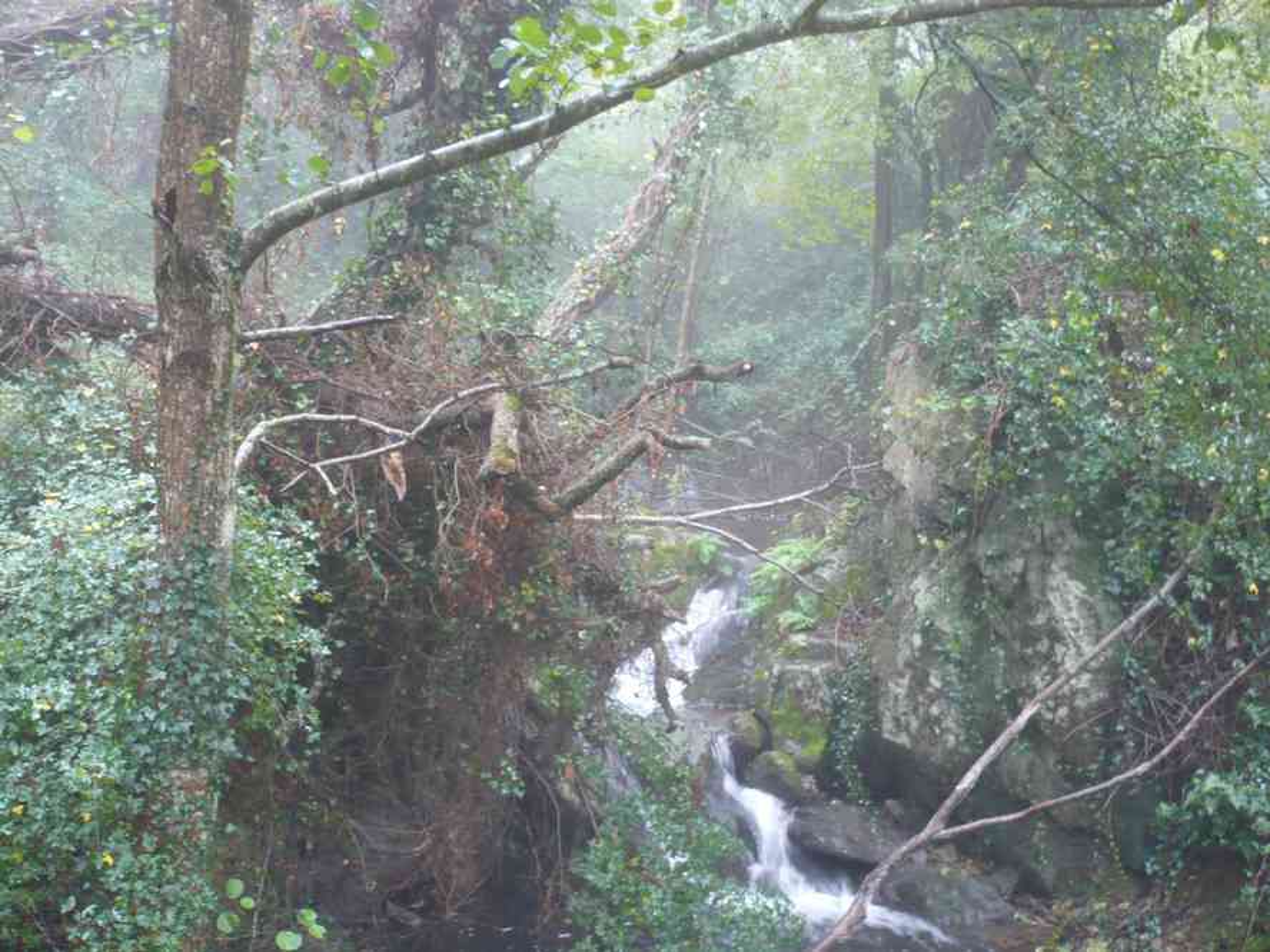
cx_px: 635
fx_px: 1284
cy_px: 476
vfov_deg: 40.7
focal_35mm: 35
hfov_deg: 52.6
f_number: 2.8
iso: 200
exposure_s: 1/10
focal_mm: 5.8
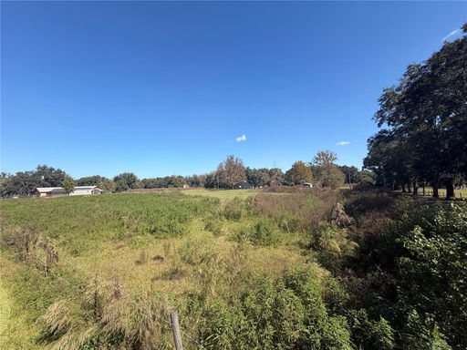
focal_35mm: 14
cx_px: 234
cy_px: 175
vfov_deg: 85.7
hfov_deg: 102.1
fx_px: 189
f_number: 2.2
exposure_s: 1/770
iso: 32
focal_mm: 2.22
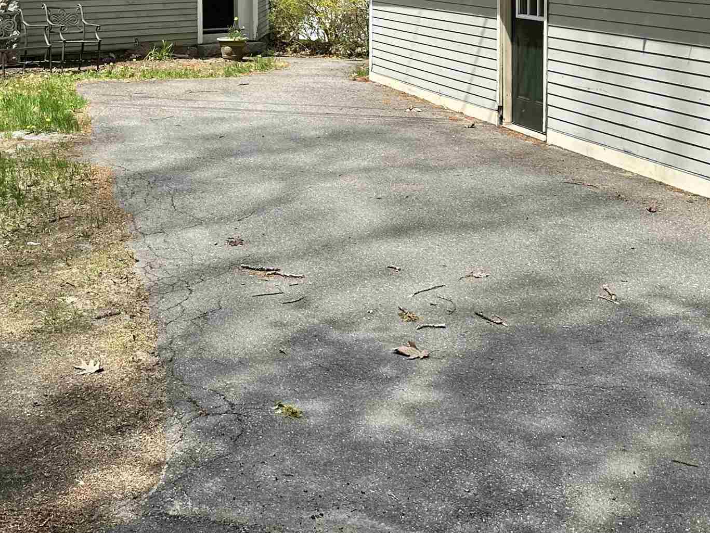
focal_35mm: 54
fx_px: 1108
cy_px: -33
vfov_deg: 25.3
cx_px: 233
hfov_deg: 35.2
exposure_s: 1/2299
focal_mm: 6.86
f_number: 1.78
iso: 80
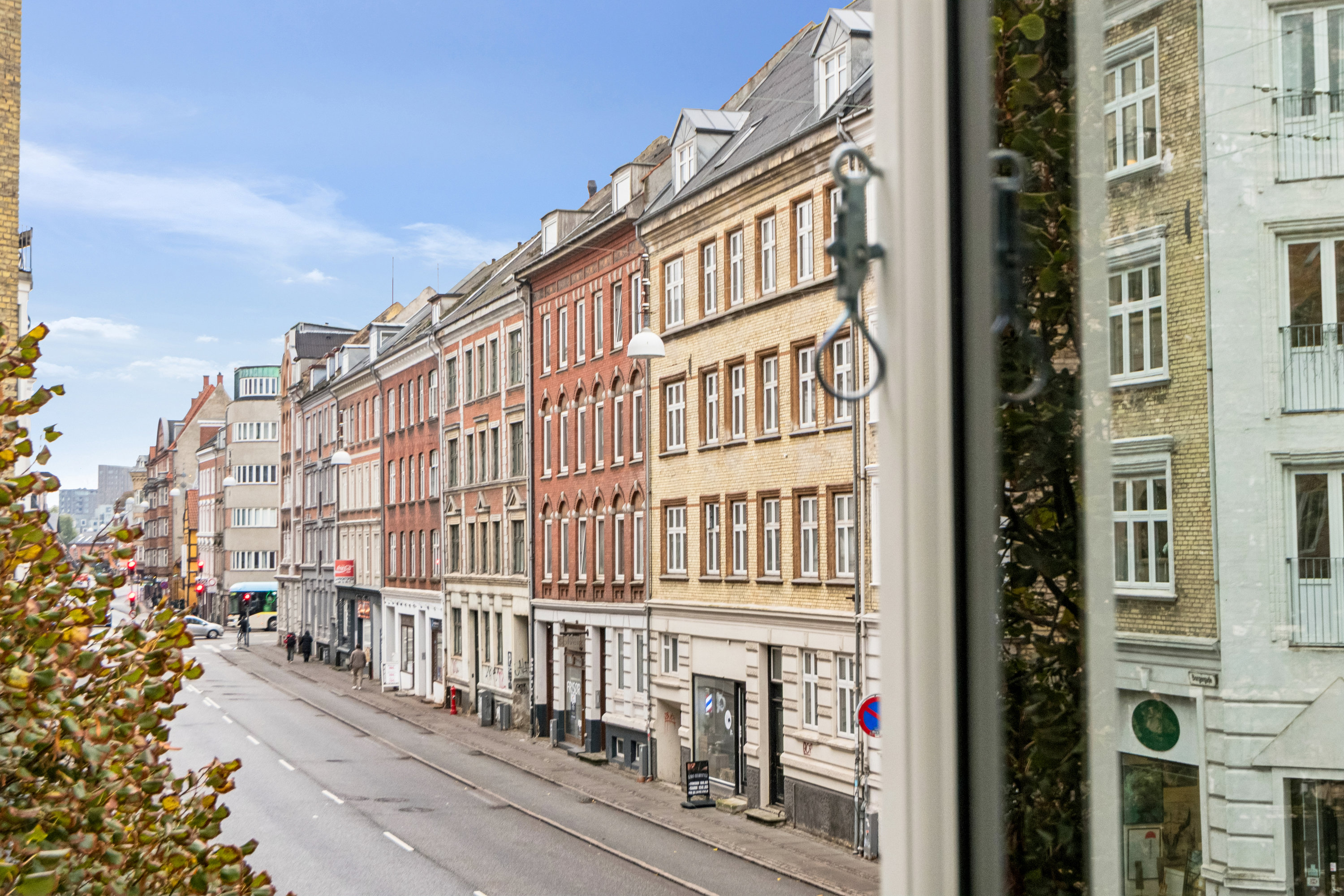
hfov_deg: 38.2
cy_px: 448
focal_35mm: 52
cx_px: 672
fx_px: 1941
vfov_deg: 26.0
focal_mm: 35
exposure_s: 1/60
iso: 800
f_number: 11
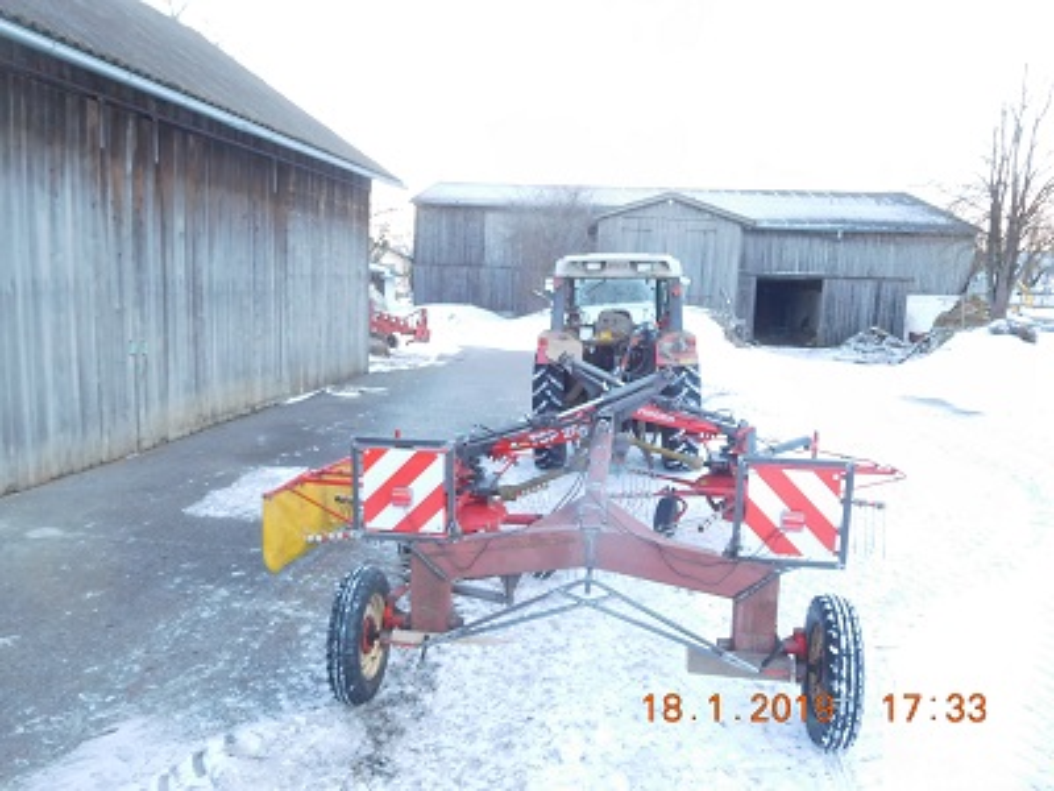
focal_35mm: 25
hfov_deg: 69.4
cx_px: 527
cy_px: 396
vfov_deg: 54.9
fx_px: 761
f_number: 3.4
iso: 280
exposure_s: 1/30
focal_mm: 4.5
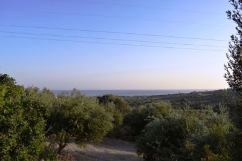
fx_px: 181
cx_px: 121
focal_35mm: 27
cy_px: 80
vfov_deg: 47.9
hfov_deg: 67.4
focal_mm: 18
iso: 200
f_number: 8
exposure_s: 1/250
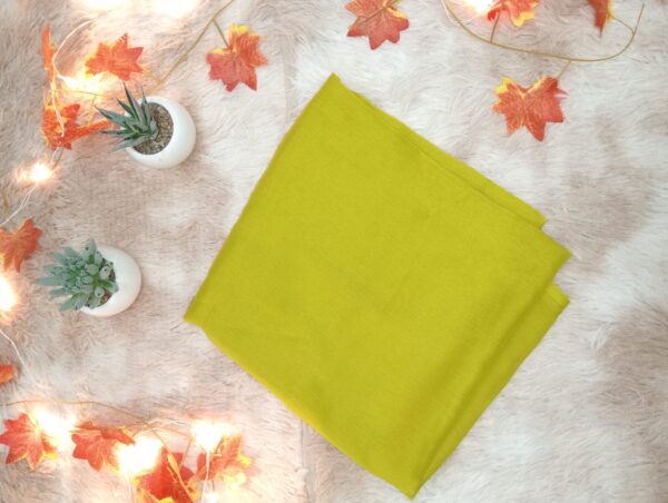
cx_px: 334
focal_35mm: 28
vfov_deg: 49.9
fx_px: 541
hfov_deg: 63.4
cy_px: 252
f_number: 1.8
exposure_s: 1/33.3
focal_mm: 3.98
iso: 567
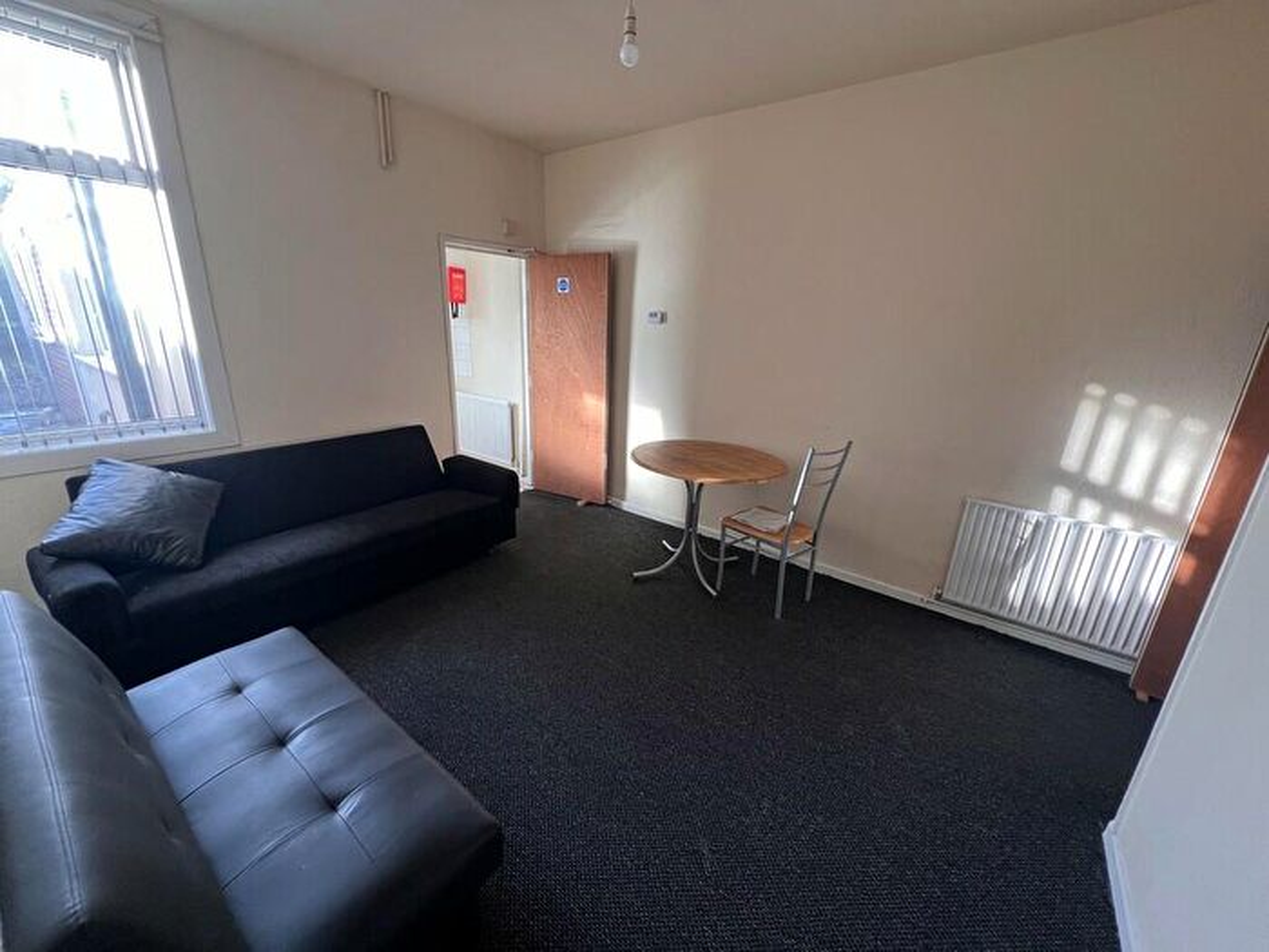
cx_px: 634
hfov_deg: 106.2
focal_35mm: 13
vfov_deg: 89.9
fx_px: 477
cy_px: 476
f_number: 1.8
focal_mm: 1.57
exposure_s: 1/99
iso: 100
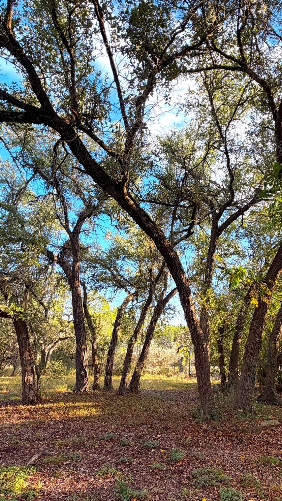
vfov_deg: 83.8
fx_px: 279
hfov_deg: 53.0
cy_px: 251
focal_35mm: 21
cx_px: 178
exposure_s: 1/145
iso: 40
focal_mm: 2.22
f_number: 2.2
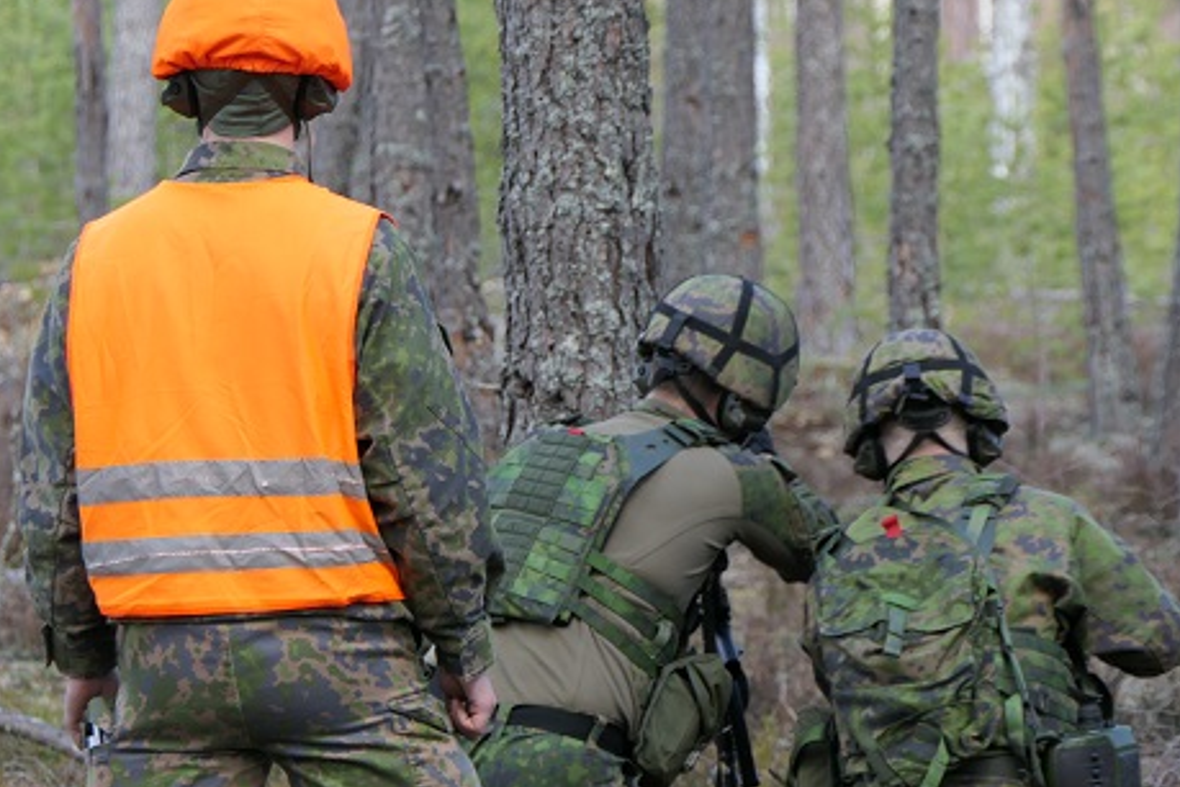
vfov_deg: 4.8
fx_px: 9472
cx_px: 635
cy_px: 388
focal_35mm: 289
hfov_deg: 7.1
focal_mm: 86.5
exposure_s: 1/100
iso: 200
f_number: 4.4
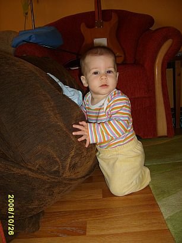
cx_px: 91
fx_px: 246
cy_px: 122
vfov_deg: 52.7
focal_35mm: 35
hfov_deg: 40.7
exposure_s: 1/30
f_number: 2.8
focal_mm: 5.8
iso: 100
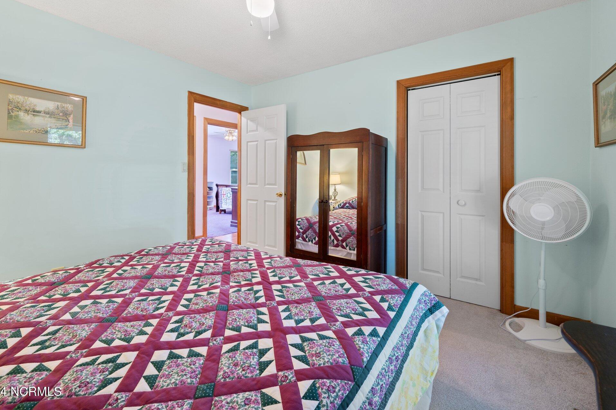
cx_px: 299
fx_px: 257
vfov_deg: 77.2
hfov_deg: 100.4
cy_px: 192
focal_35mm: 15
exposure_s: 1/2.5
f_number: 8
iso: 200
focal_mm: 14
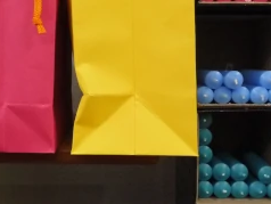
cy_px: 85
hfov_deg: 28.3
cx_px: 85
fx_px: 533
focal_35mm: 68
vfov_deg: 21.6
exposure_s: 1/60
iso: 800
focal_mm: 15
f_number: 4.1
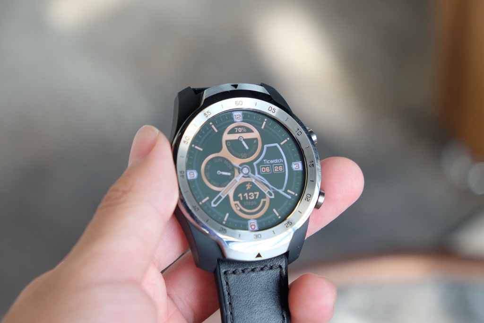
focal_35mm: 83
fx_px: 1116
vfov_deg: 16.5
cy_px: 162
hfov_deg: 24.5
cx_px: 242
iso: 400
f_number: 4.5
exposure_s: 1/60
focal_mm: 55
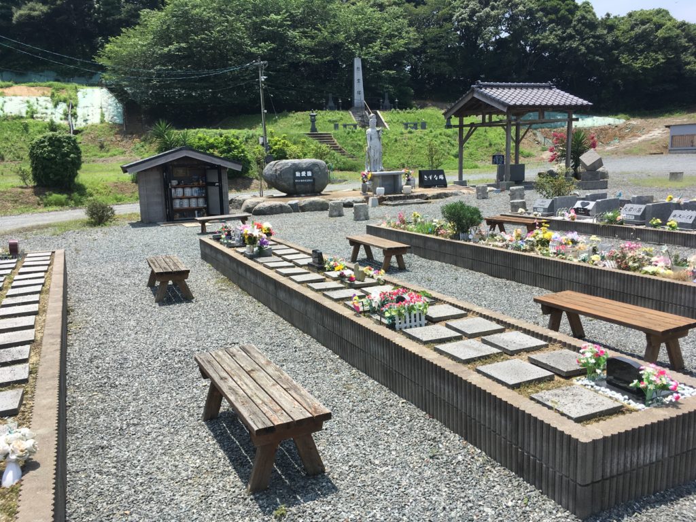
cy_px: 261
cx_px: 348
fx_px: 583
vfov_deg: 48.2
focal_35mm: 29
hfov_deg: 61.7
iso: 25
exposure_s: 1/1166
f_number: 2.2
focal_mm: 4.15
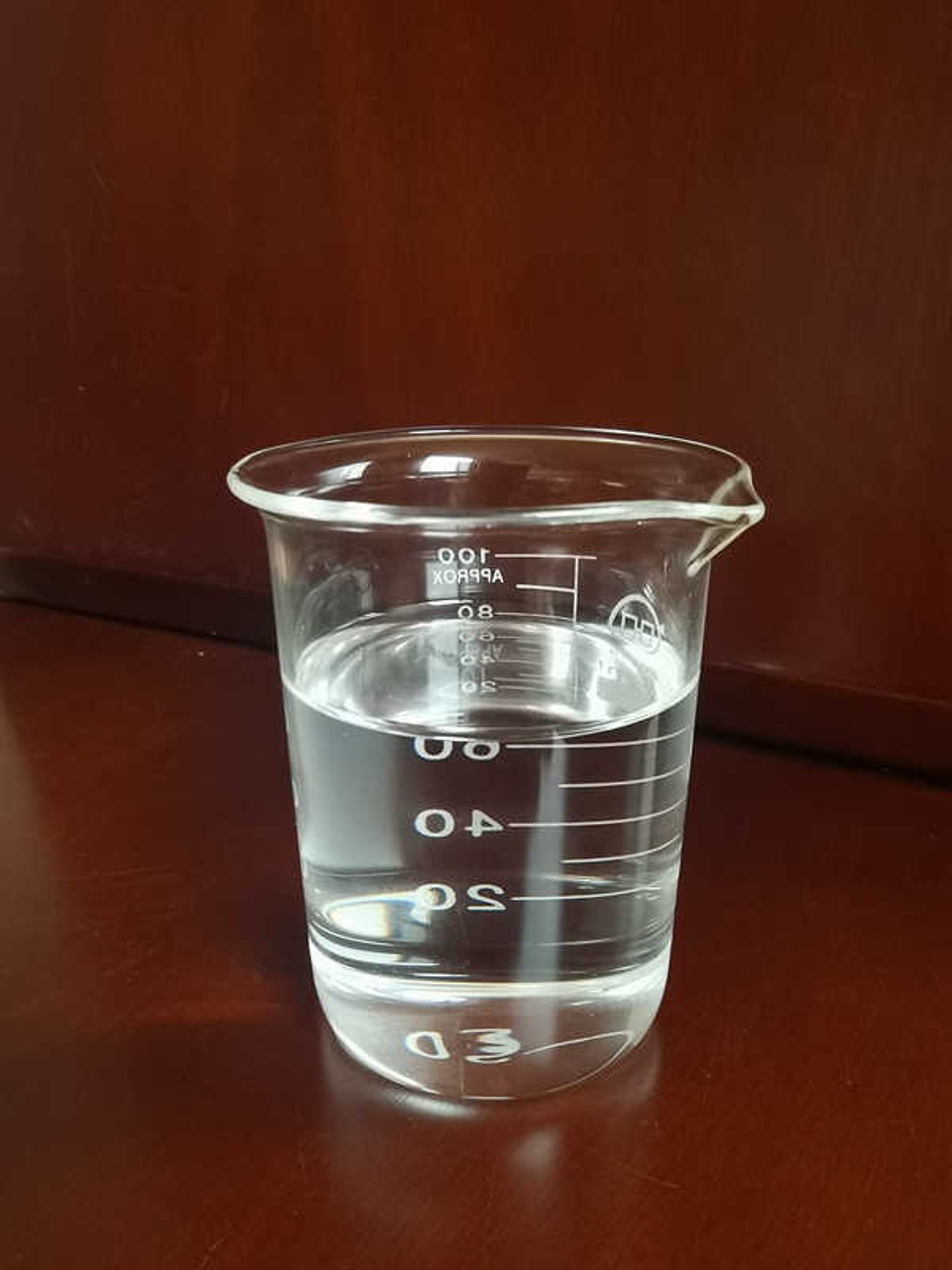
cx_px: 476
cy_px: 635
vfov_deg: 67.3
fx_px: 953
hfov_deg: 53.1
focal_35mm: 26
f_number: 2.2
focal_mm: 2.26
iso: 200
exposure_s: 1/50
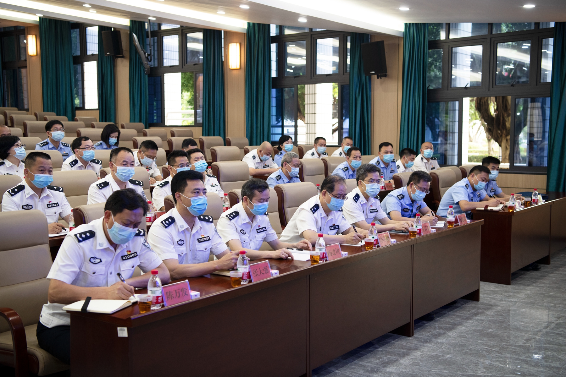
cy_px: 188
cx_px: 283
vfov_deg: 29.9
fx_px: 707
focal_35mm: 45
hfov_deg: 43.6
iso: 800
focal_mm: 45
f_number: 3.5
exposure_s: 1/50
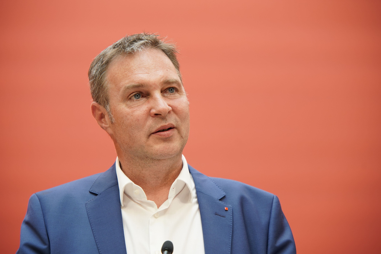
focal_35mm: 122
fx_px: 1291
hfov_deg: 16.8
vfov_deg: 11.2
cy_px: 127
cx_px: 190
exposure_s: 1/320
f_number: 5
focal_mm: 122
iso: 800
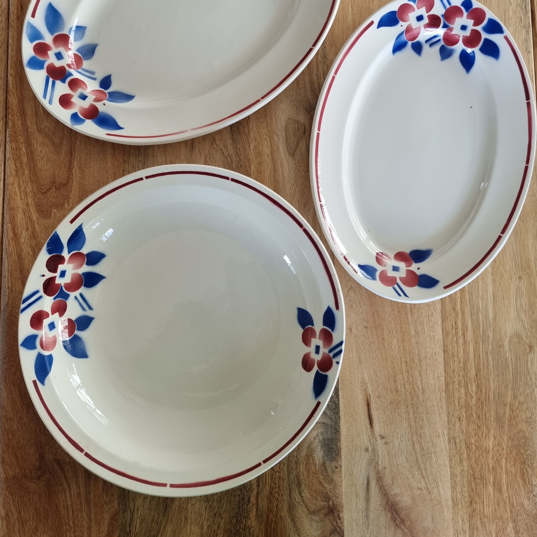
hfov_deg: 55.6
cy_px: 198
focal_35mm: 29
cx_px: 265
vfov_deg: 54.9
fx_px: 509
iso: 64
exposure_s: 1/100
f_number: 1.8
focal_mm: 6.7
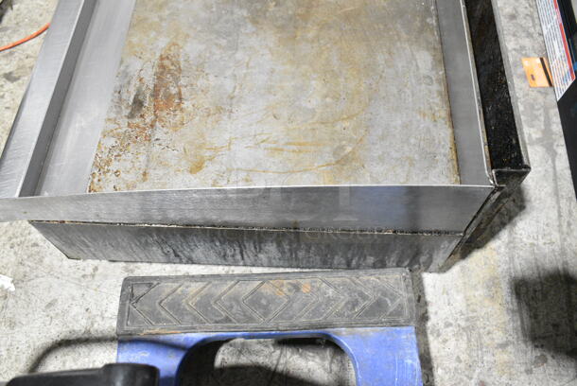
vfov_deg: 41.8
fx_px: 505
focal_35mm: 32
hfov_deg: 59.4
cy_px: 193
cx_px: 288
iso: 6400
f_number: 6.3
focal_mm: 21
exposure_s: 1/160
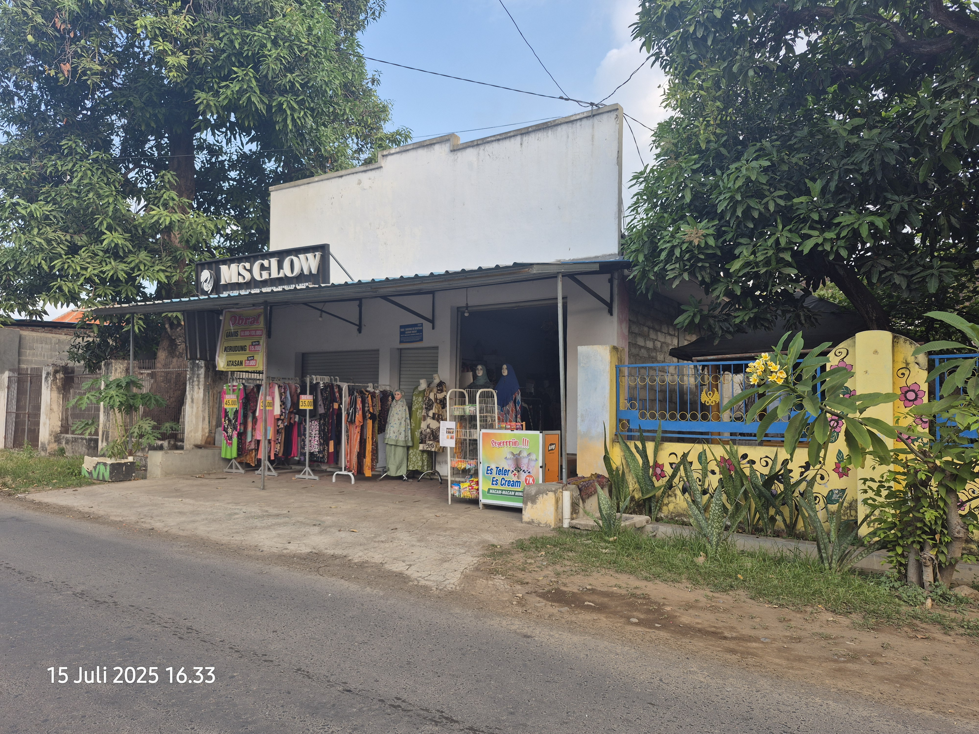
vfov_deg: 58.9
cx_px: 490
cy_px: 367
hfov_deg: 73.9
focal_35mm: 23
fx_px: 650
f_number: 1.8
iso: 25
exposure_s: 1/215
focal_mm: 5.4
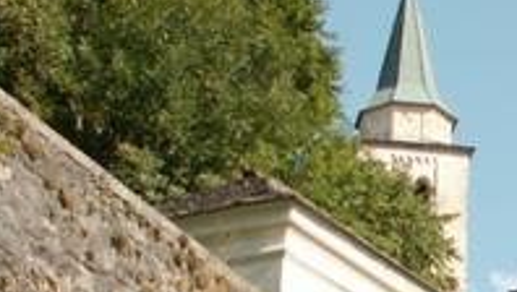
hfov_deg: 16.7
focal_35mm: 123
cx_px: 606
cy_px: 279
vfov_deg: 9.8
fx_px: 1688
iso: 50
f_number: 3.5
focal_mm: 5.86
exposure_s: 1/400
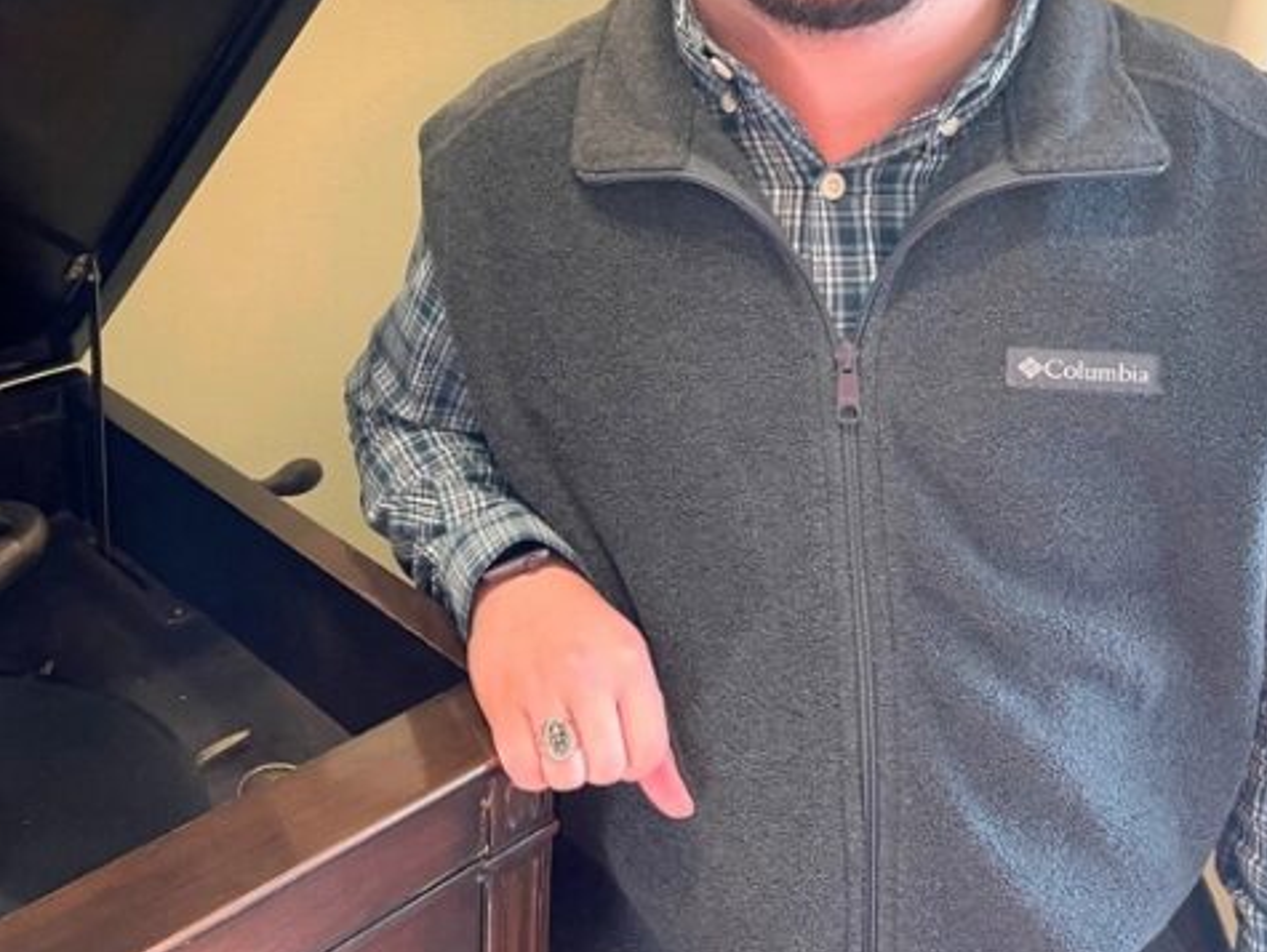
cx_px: 424
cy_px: 248
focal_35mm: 42
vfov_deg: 33.8
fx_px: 1538
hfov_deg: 44.1
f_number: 1.6
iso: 160
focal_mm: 4.2
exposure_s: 1/60
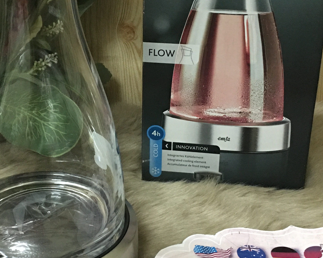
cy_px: 73
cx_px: 145
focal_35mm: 62
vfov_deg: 24.4
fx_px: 593
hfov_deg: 30.5
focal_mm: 4.15
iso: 160
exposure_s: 1/8
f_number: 2.2
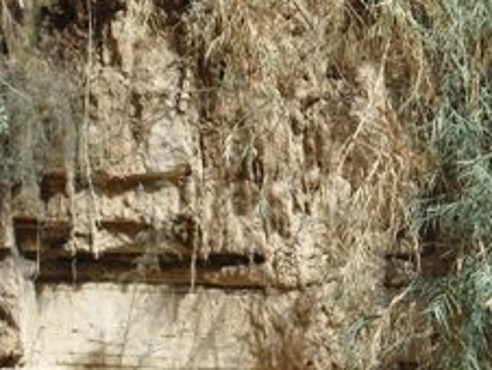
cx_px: 216
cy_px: 268
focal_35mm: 208
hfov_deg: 9.5
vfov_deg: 7.2
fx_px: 2959
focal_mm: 17.1
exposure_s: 1/250
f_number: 4.7
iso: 73
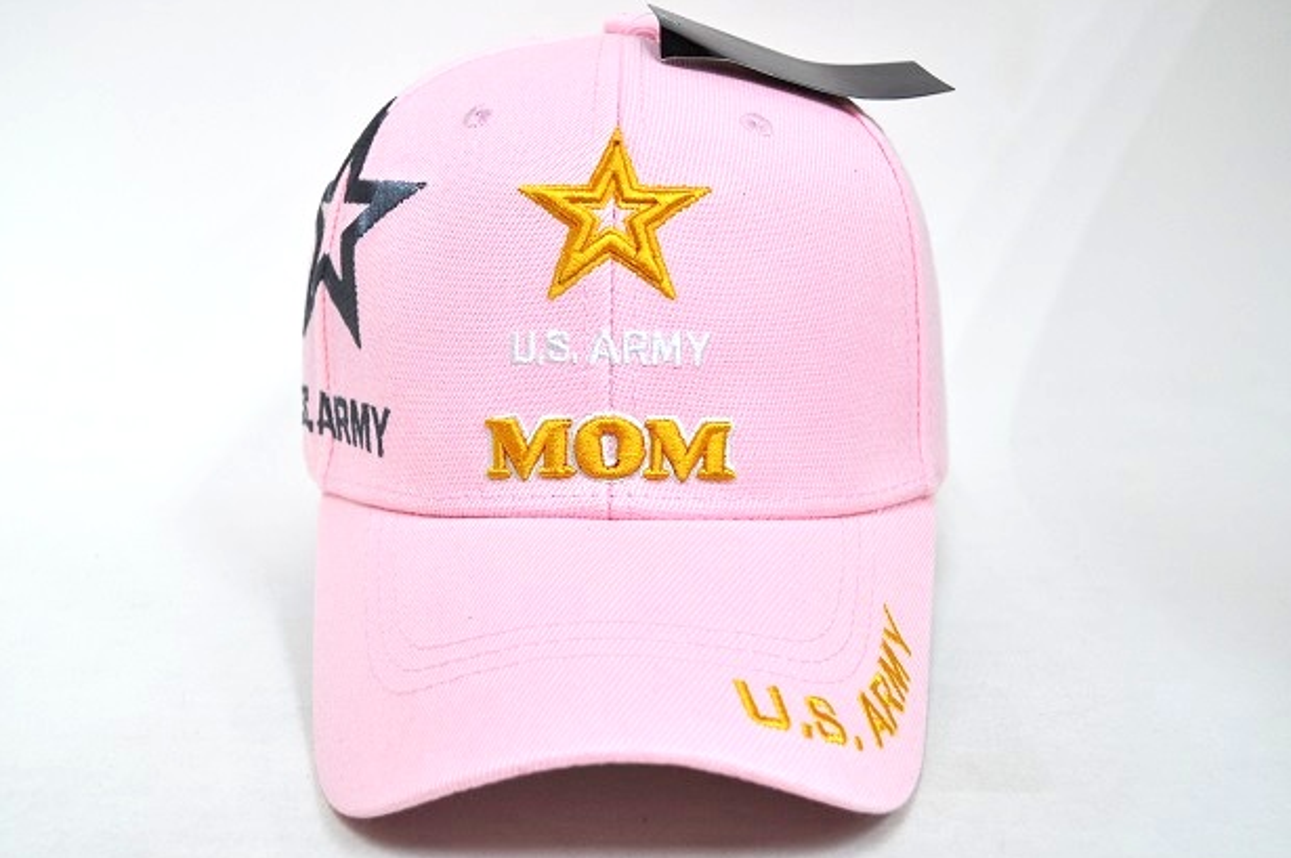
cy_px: 428
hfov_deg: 43.2
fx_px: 1631
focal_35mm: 46
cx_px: 623
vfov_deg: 29.5
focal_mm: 29
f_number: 5.6
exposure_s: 1/125
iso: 360
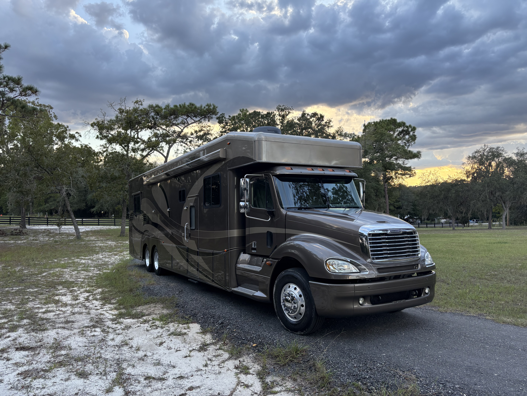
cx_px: 264
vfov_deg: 53.1
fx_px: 396
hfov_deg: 67.3
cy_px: 198
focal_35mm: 26
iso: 64
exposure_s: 1/320
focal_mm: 5.96
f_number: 1.6
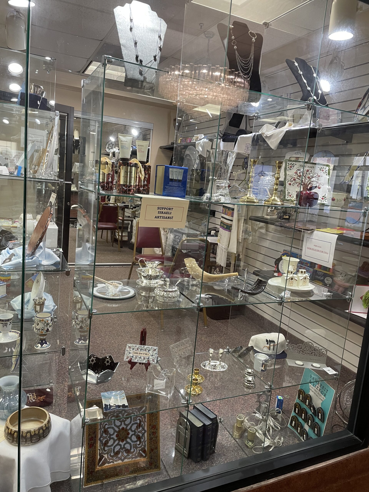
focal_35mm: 26
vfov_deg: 67.3
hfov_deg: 53.1
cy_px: 246
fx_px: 370
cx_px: 184
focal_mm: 4.2
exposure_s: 1/60
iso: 125
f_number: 1.6
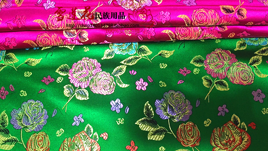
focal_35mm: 39
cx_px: 115
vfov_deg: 30.0
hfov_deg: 51.4
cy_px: 38
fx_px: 277
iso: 200
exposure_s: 1/30
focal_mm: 4.15
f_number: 2.2
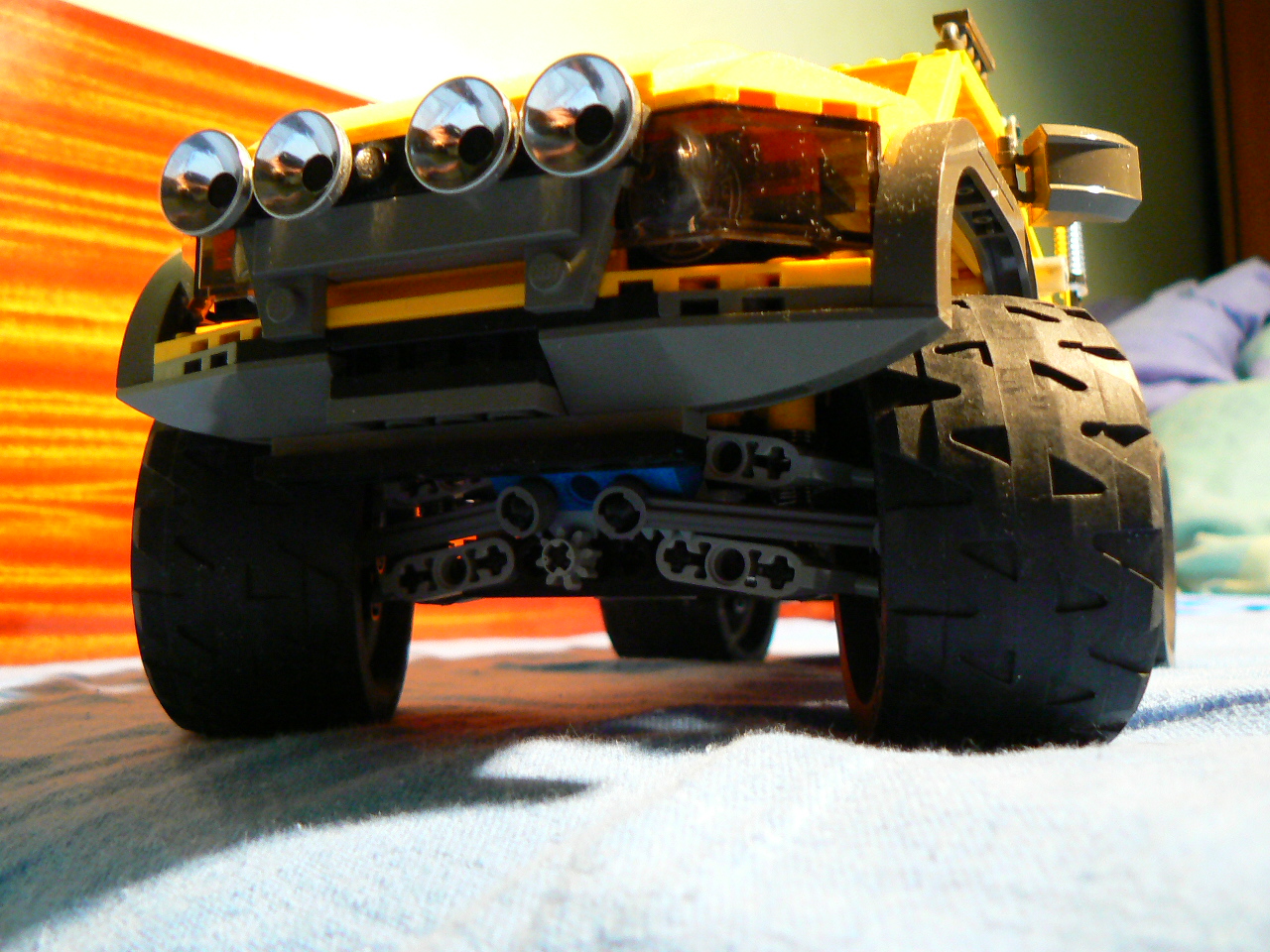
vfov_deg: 39.7
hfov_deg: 51.4
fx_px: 1321
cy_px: 476
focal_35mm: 36
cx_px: 635
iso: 200
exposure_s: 1/5
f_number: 2.8
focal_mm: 6
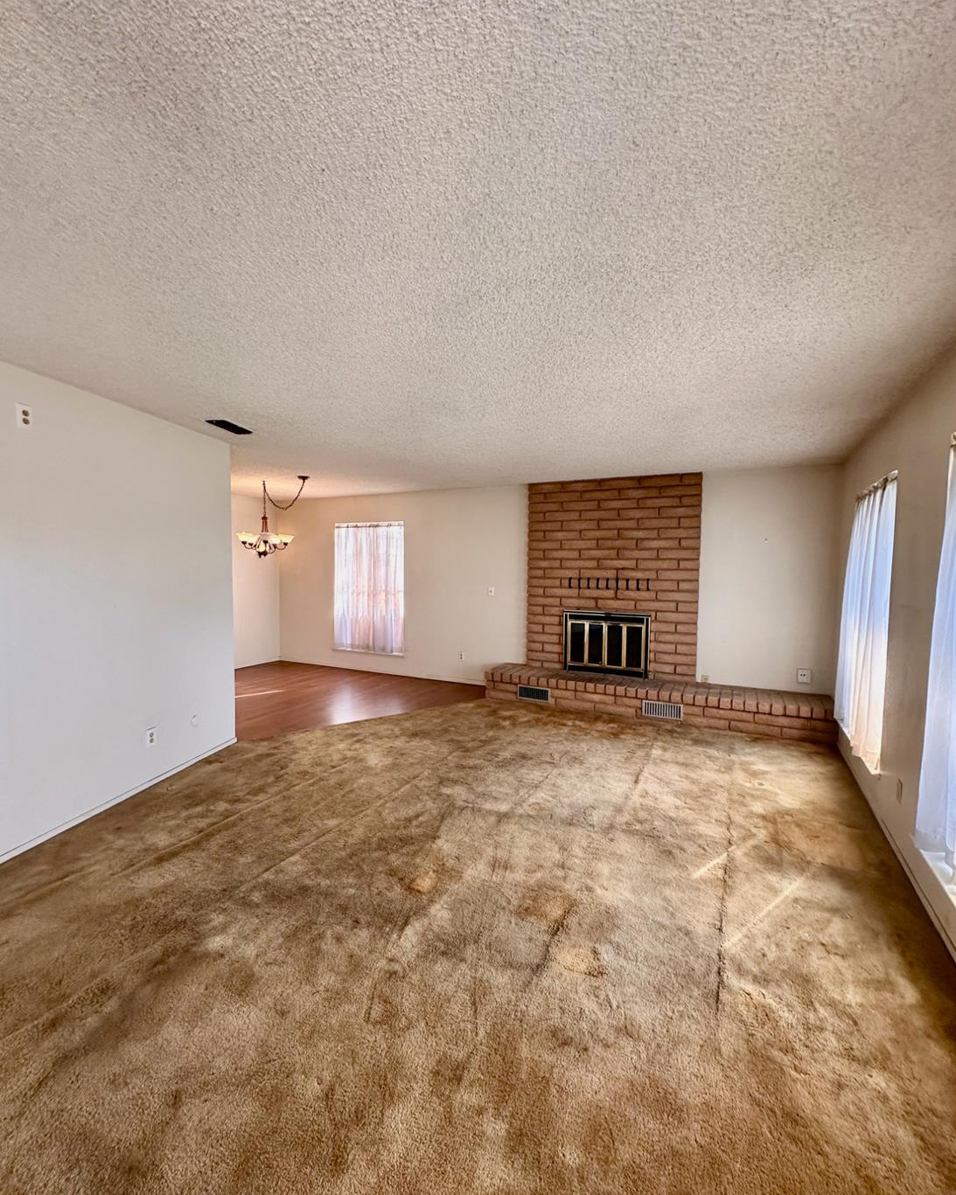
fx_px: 531
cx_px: 478
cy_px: 594
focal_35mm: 15
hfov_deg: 84.0
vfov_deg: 96.8
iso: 160
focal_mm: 2.22
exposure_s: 1/60
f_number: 2.2
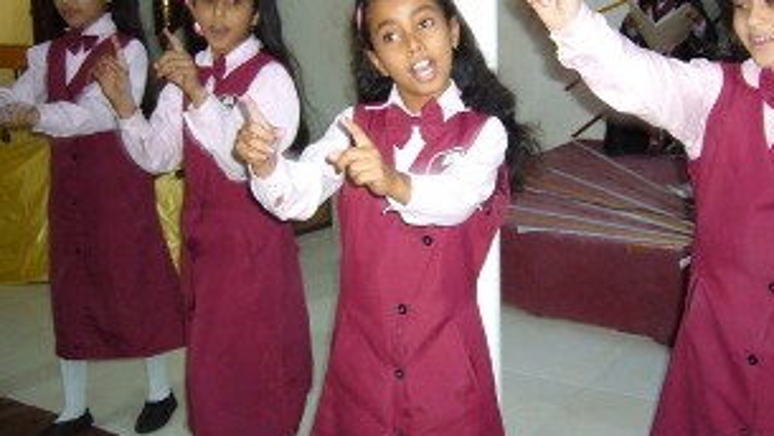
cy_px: 132
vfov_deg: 26.9
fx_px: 904
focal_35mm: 44
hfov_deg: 46.3
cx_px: 421
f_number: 2.8
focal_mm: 5.8
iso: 200
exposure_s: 1/30
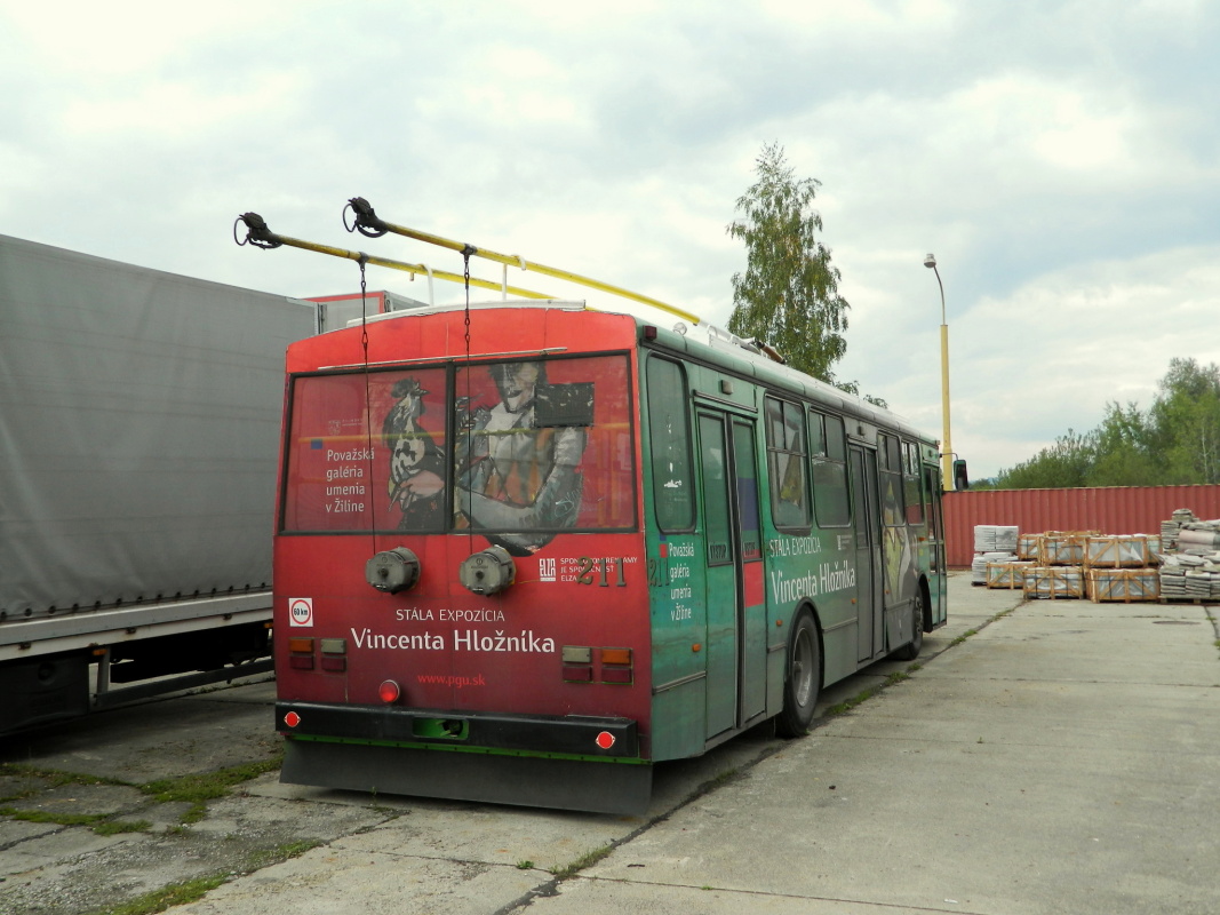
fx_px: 1233
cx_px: 610
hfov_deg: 52.6
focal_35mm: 35
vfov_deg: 40.7
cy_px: 458
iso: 100
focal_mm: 6.2
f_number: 3.3
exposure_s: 1/320
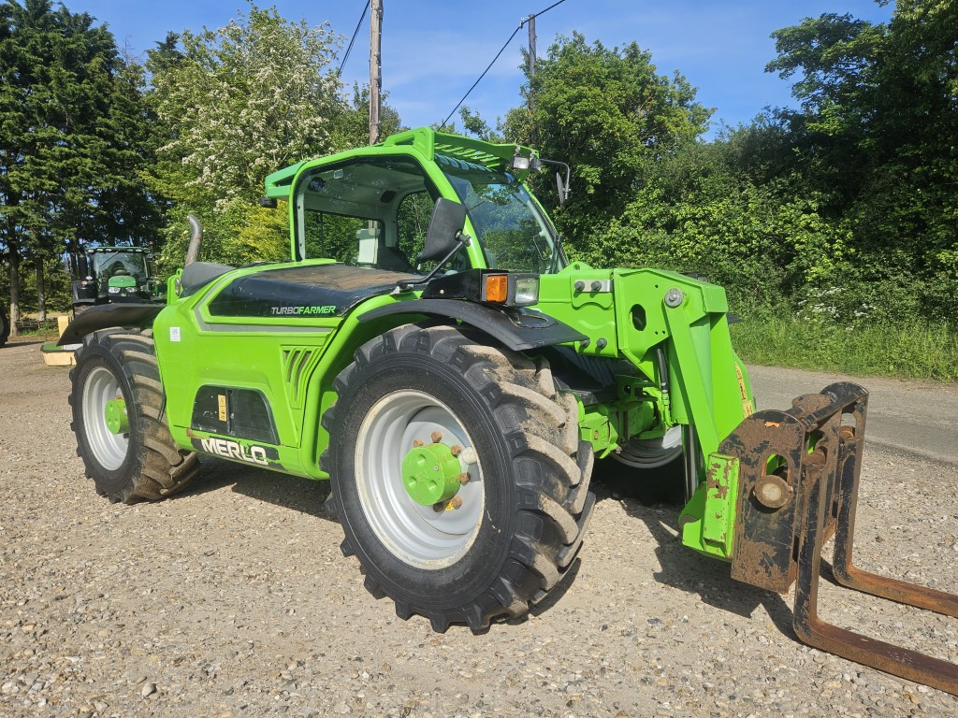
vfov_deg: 58.9
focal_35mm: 23
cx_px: 479
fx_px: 637
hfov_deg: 73.9
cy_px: 359
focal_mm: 5.4
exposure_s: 1/1695
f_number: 1.8
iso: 25
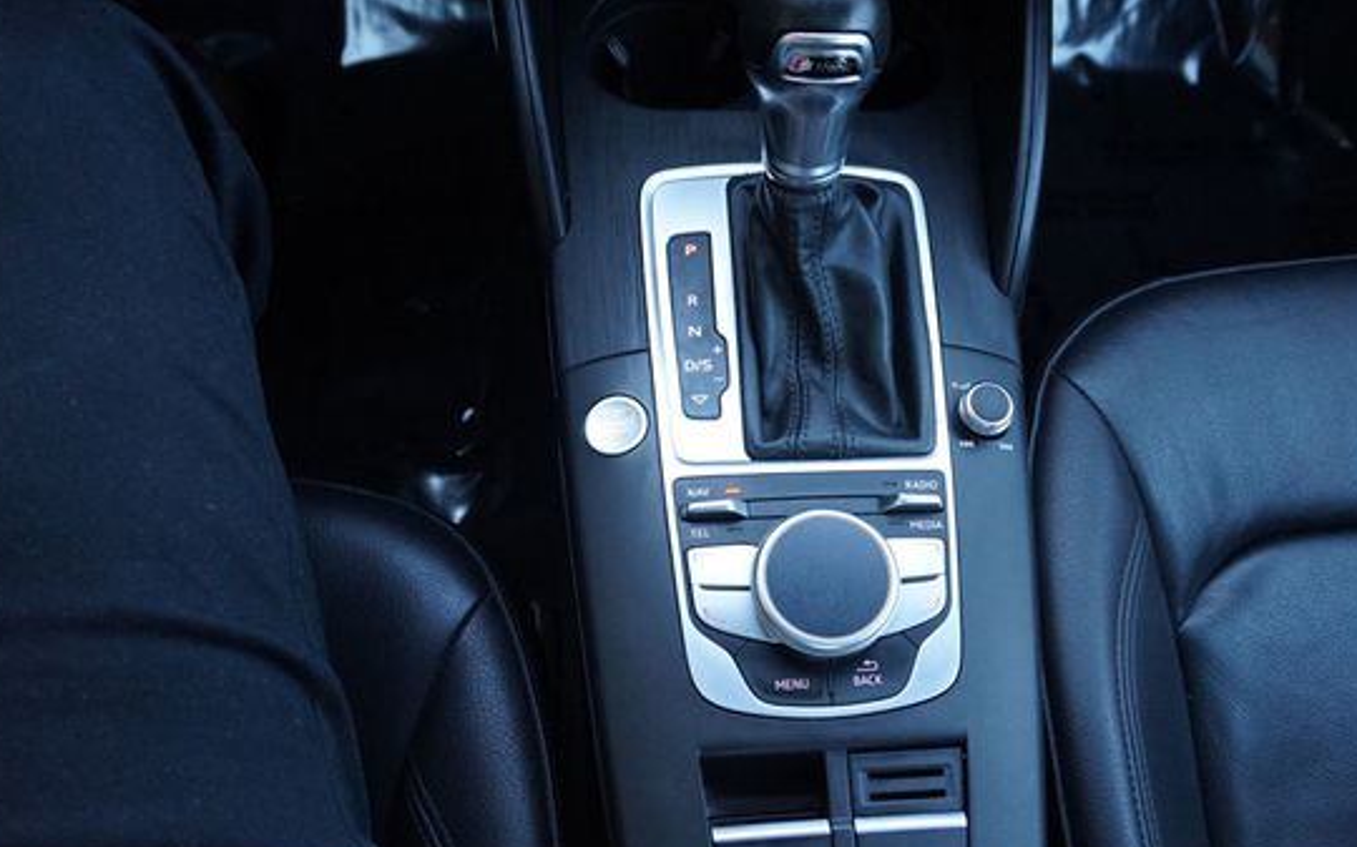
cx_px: 766
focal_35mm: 29
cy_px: 410
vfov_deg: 43.1
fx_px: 1072
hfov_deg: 64.4
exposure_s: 1/160
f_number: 4
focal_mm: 16
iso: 1600
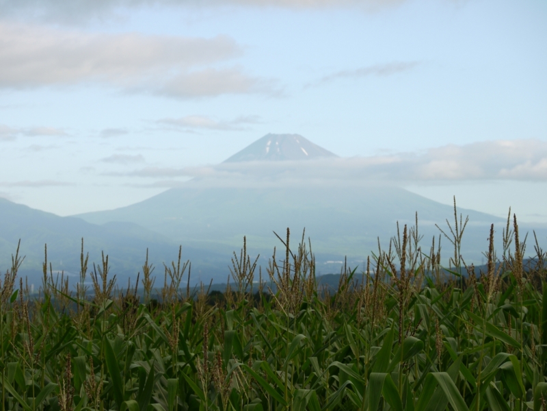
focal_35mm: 102
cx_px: 274
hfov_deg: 19.3
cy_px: 206
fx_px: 1612
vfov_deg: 14.5
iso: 100
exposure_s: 1/80
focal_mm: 51
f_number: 9
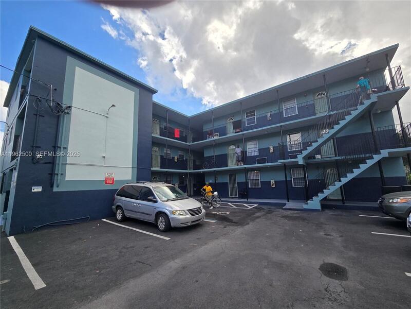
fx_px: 154
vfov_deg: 89.9
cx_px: 206
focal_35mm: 13
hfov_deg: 106.2
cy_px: 154
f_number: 2.2
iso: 50
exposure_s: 1/1358
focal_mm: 2.2
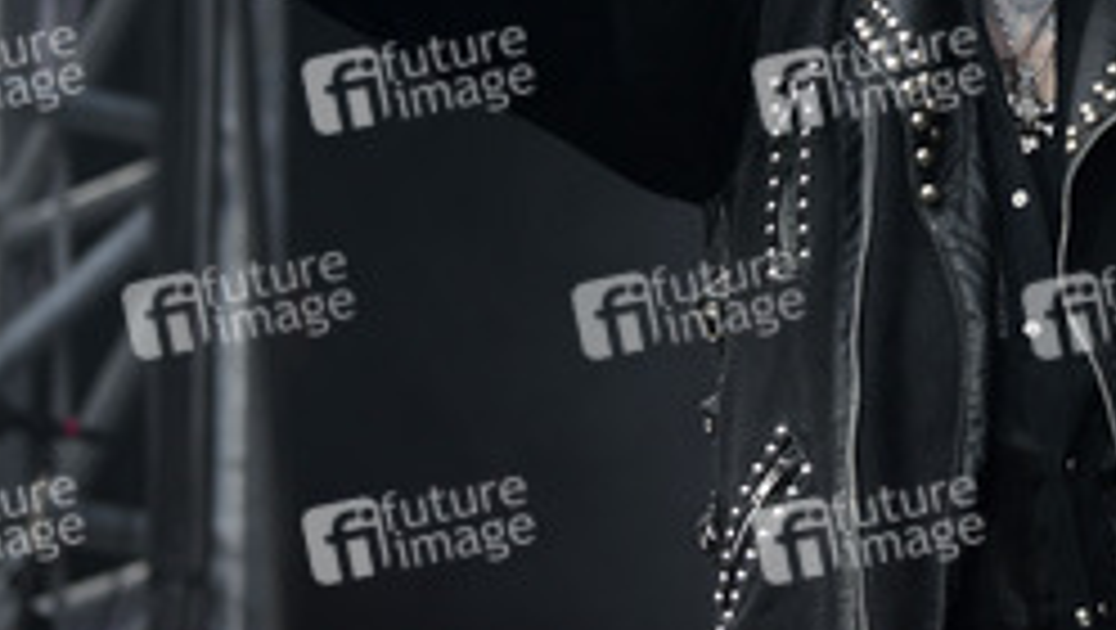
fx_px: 6753
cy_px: -32
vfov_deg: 5.3
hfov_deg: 9.4
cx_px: 749
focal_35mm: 228
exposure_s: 1/800
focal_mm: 120
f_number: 3.5
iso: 400
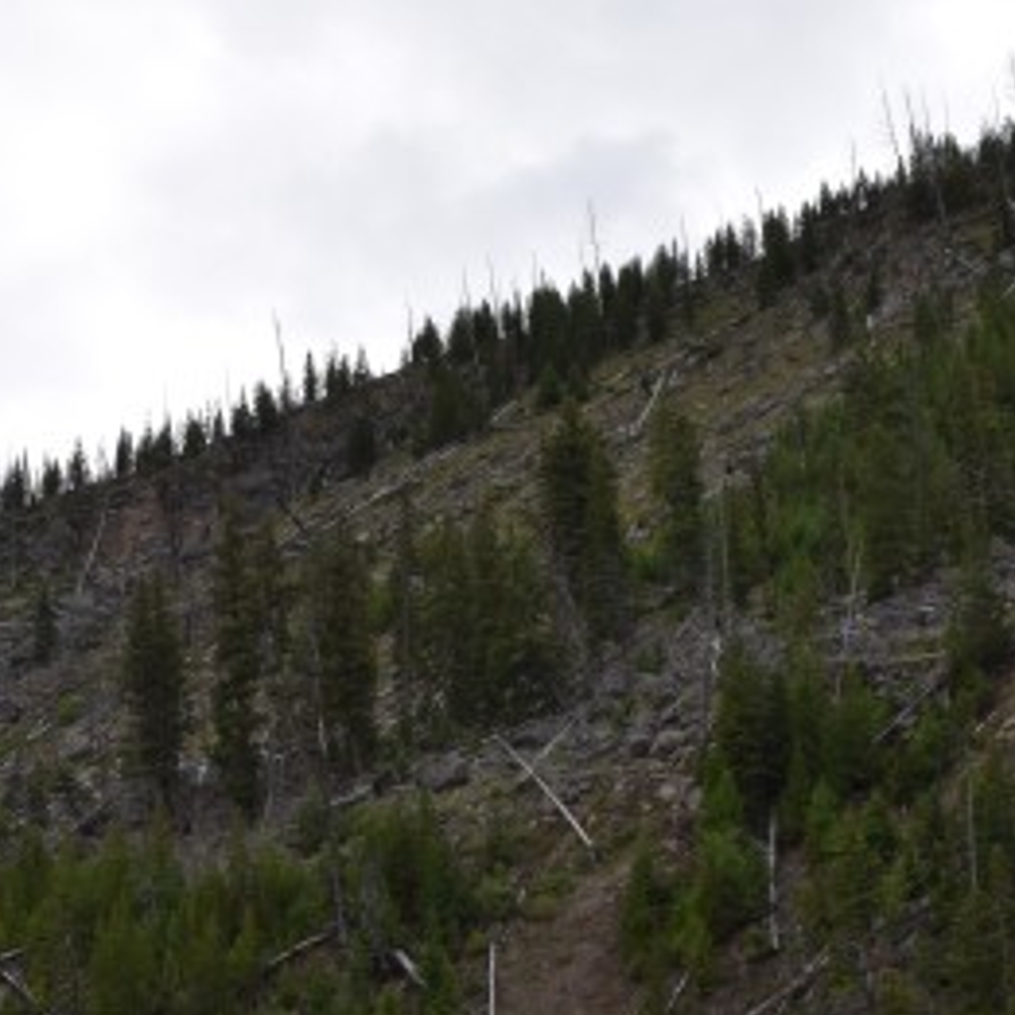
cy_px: 762
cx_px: 183
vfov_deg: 19.2
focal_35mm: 90
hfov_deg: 19.1
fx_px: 2986
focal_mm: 18
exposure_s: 1/250
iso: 200
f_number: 8
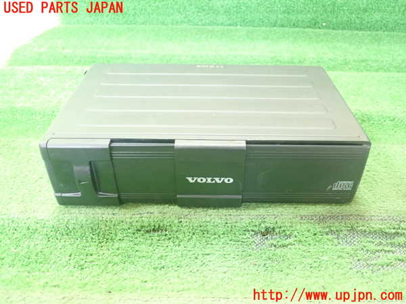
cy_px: 152
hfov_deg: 60.0
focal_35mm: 30
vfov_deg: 46.8
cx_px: 203
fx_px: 352
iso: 800
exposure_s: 1/60
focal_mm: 5.5
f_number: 2.3
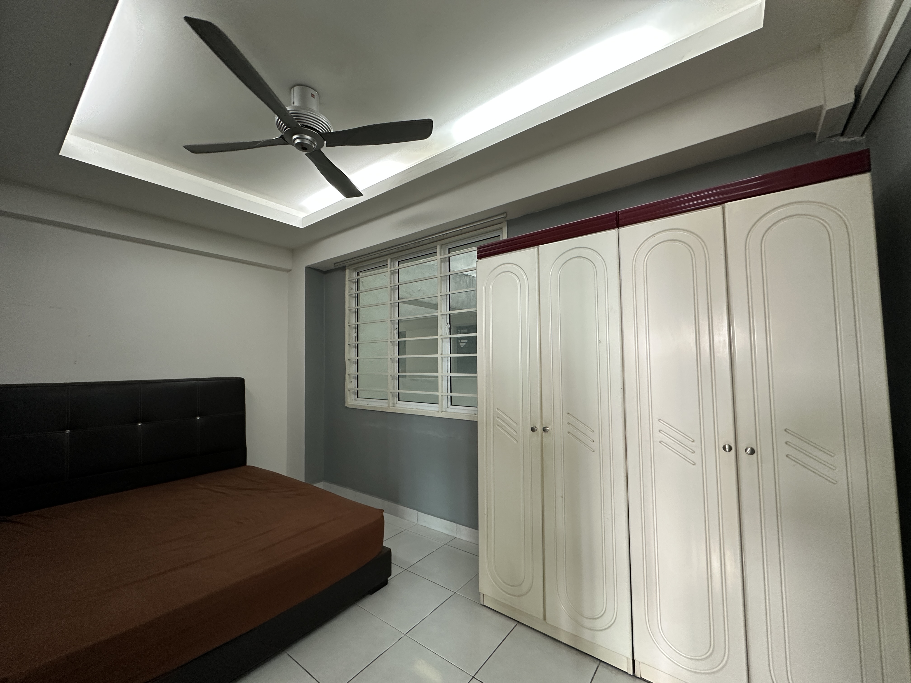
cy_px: 342
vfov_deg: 85.7
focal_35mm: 14
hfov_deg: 102.1
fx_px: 368
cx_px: 456
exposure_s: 1/50
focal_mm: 2.22
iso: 200
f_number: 2.2
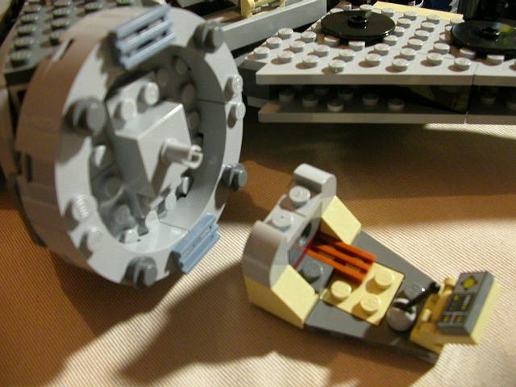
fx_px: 552
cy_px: 194
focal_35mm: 37
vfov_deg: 38.7
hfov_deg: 50.1
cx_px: 258
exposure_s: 1/12.6
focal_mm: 5.6
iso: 400
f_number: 2.7
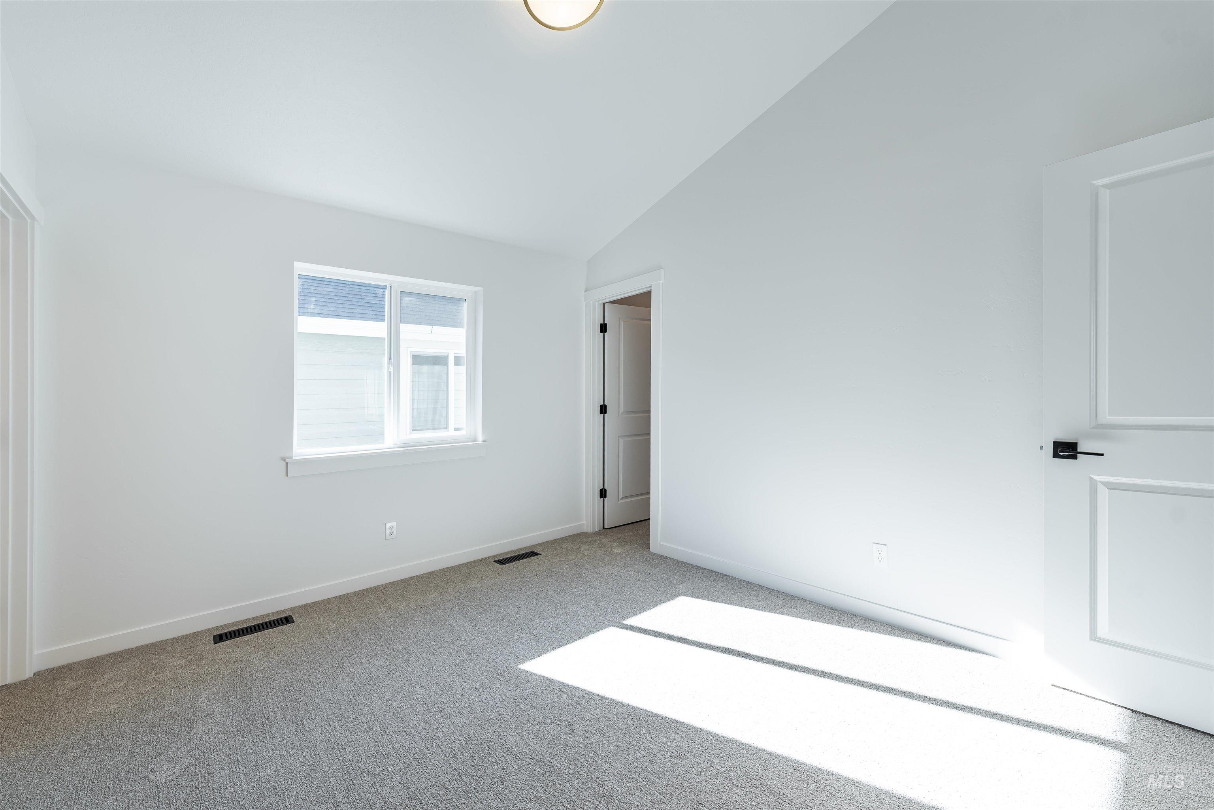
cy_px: 405
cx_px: 607
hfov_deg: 104.2
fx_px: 472
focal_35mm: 14
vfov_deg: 81.2
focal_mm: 14
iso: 100
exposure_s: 1/60
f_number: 4.5
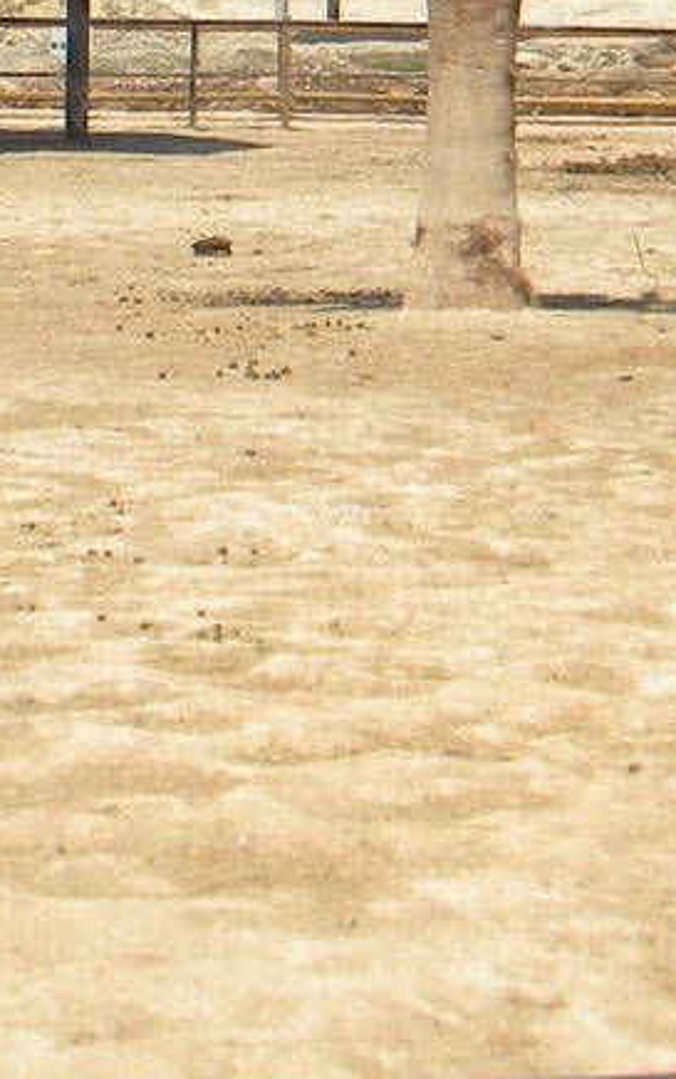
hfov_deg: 9.4
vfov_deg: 14.6
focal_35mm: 140
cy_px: -69
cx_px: 193
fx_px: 4121
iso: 80
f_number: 7.4
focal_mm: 6.4
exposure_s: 1/309
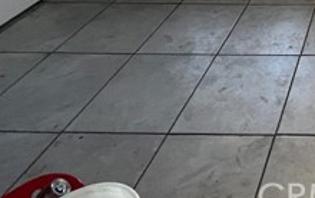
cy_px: -128
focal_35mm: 40
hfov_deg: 37.1
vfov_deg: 23.1
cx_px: 381
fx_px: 344
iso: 250
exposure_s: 1/60
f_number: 1.8
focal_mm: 1.57
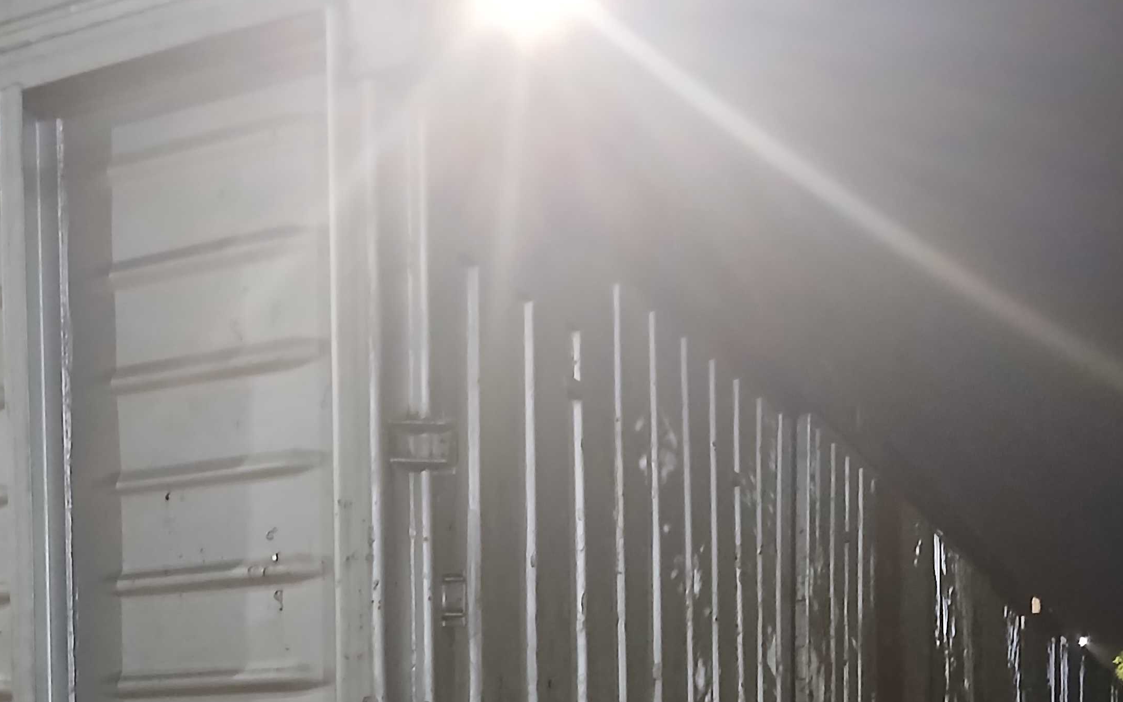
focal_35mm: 52
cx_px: 264
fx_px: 1591
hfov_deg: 37.8
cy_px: 790
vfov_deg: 23.2
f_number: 1.8
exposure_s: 1/20
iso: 1000
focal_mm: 3.98
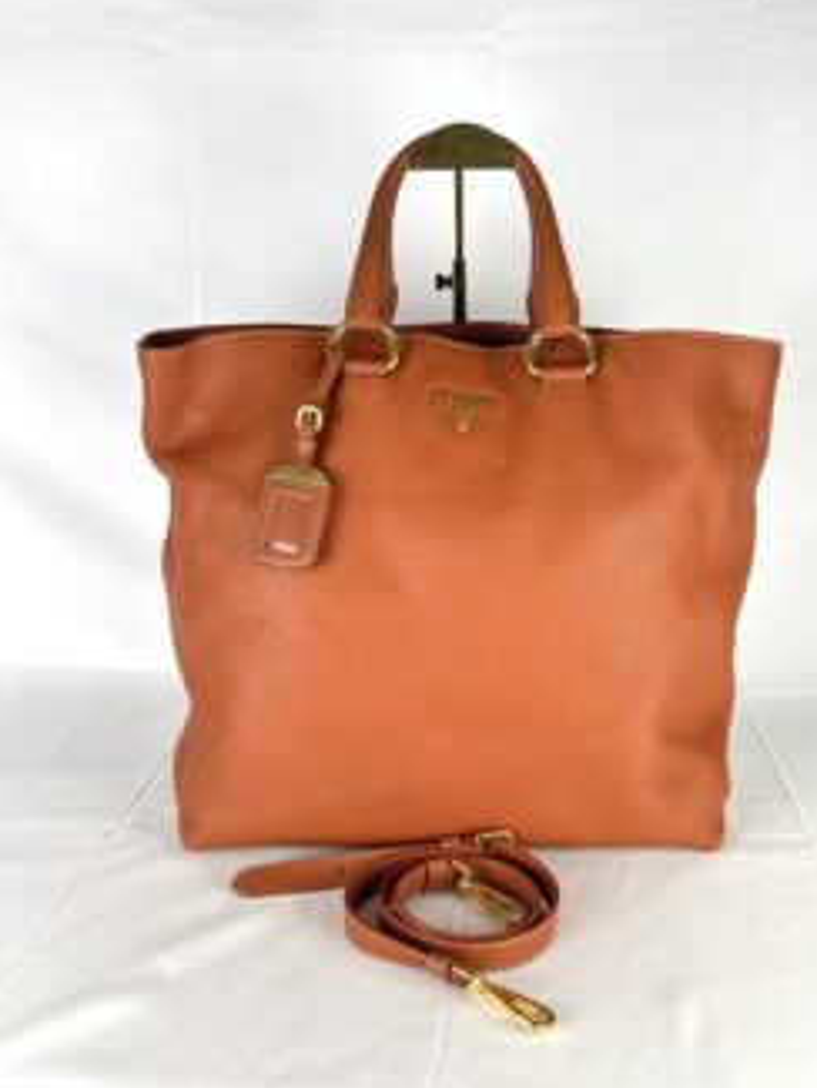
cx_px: 445
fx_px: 1006
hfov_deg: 44.1
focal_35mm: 32
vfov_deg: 56.8
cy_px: 539
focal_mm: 5.7
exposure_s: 1/100
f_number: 1.5
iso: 32
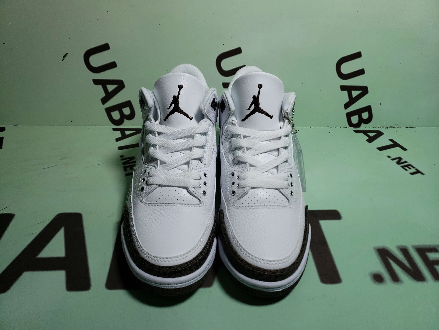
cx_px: 220
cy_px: 165
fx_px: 330
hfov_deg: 67.3
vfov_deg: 53.1
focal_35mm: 26
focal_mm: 4.3
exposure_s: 1/686
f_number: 1.5
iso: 50
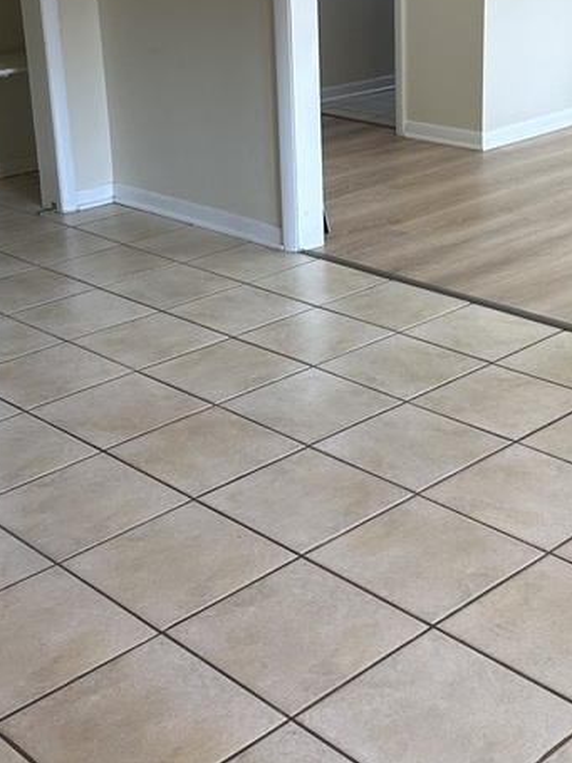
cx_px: 317
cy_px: 236
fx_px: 1256
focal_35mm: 57
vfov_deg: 33.4
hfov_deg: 25.6
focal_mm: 6.86
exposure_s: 1/120
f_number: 1.78
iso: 125
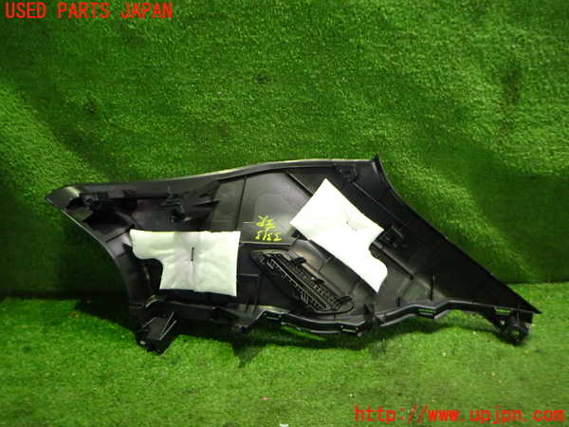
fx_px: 411
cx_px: 284
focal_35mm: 25
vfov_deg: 54.9
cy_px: 214
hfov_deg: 69.4
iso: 800
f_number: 2
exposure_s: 1/30
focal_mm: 4.5
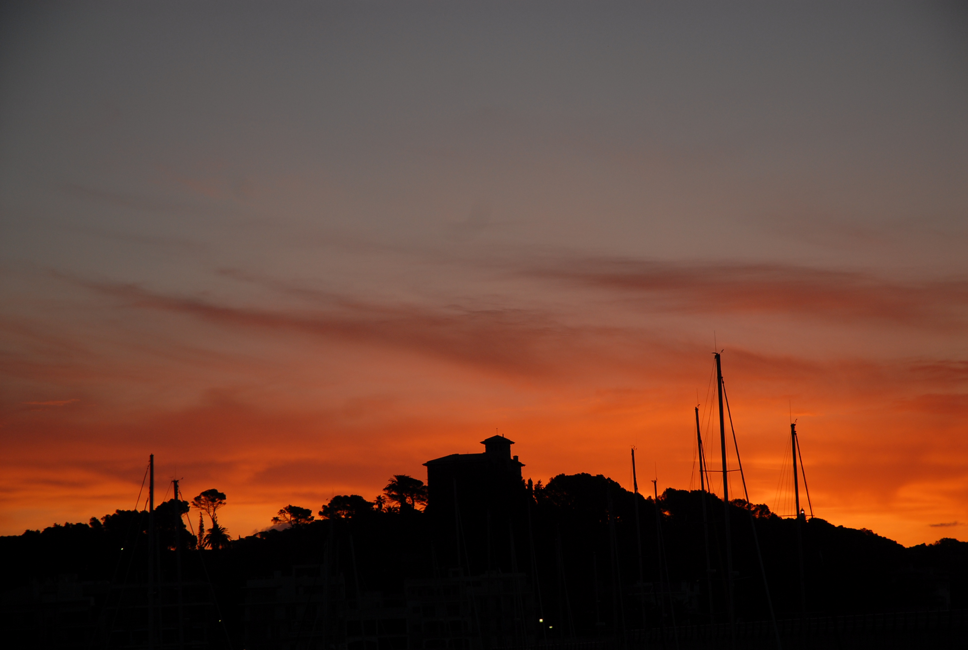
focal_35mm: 105
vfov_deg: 13.1
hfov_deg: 19.4
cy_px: 325
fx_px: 2829
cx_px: 484
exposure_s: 1/200
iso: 200
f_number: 5
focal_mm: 70
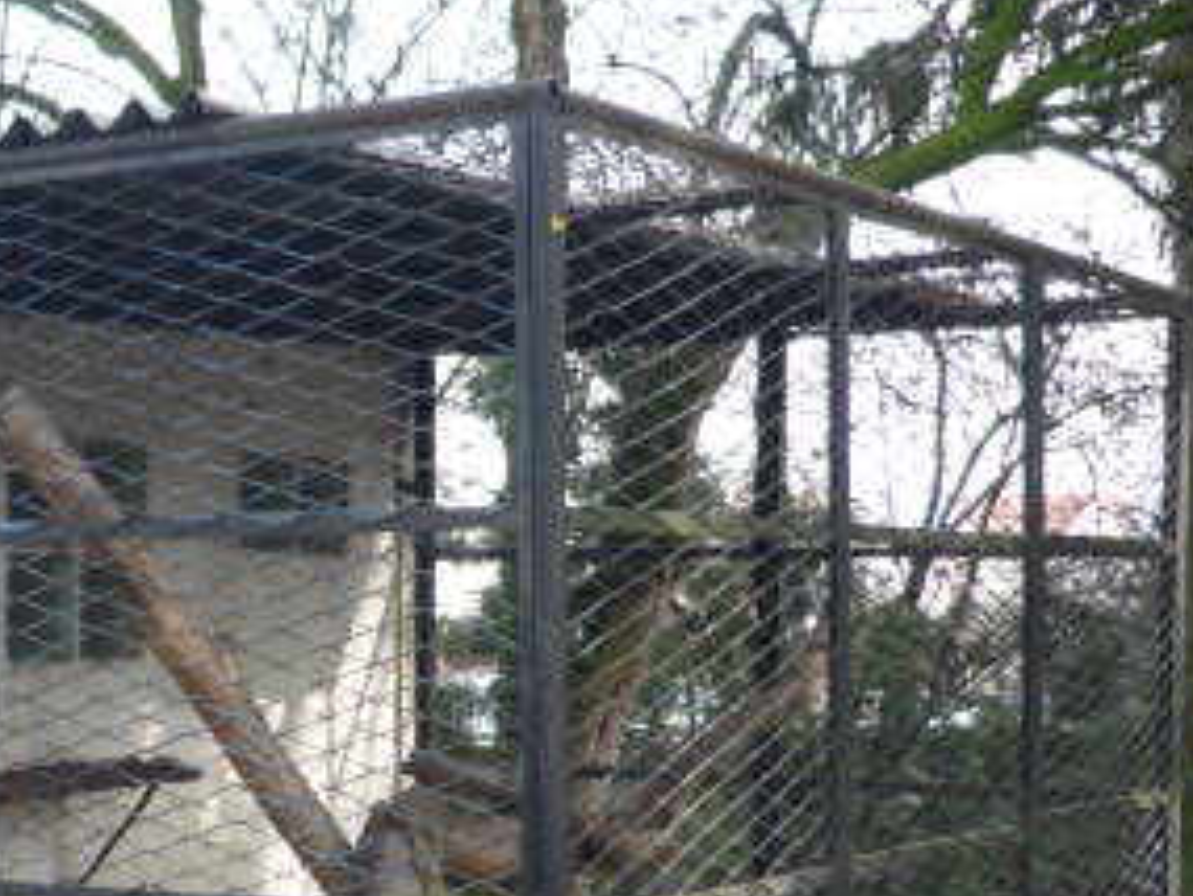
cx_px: 180
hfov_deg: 25.7
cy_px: 716
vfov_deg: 19.7
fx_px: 2551
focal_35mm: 74
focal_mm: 5.5
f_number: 2.8
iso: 100
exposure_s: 1/100
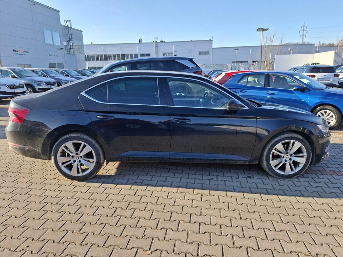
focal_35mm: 23
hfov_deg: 73.9
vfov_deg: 58.9
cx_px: 172
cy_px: 128
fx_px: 228
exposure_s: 1/633
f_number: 1.8
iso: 50
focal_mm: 5.54
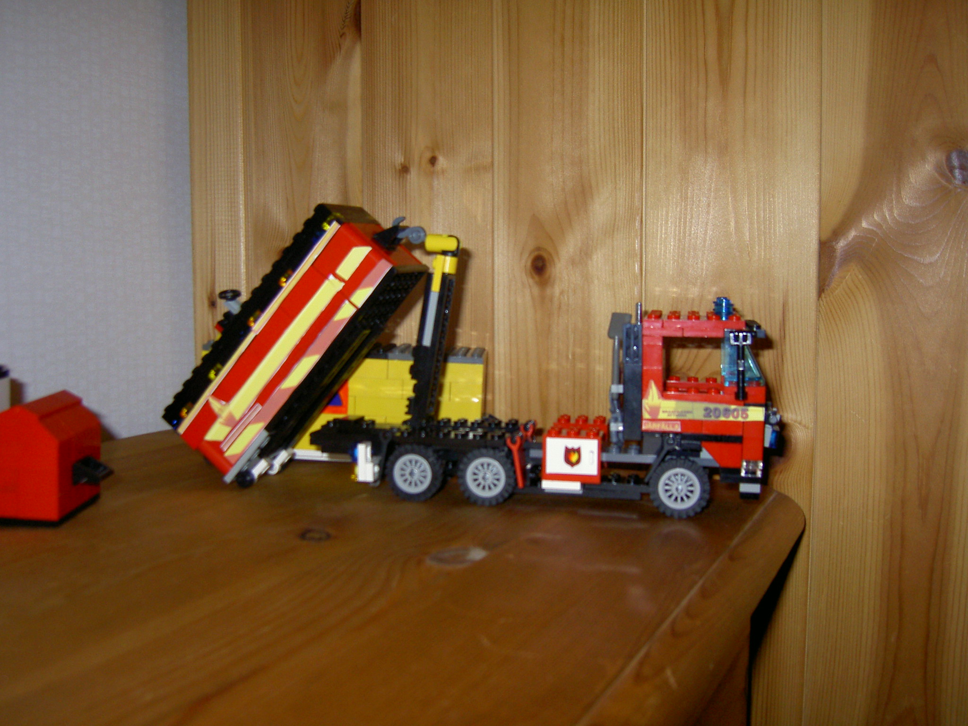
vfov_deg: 41.8
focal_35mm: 34
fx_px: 951
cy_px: 363
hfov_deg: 54.0
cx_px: 484
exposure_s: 1/60
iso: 100
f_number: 2.8
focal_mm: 5.6
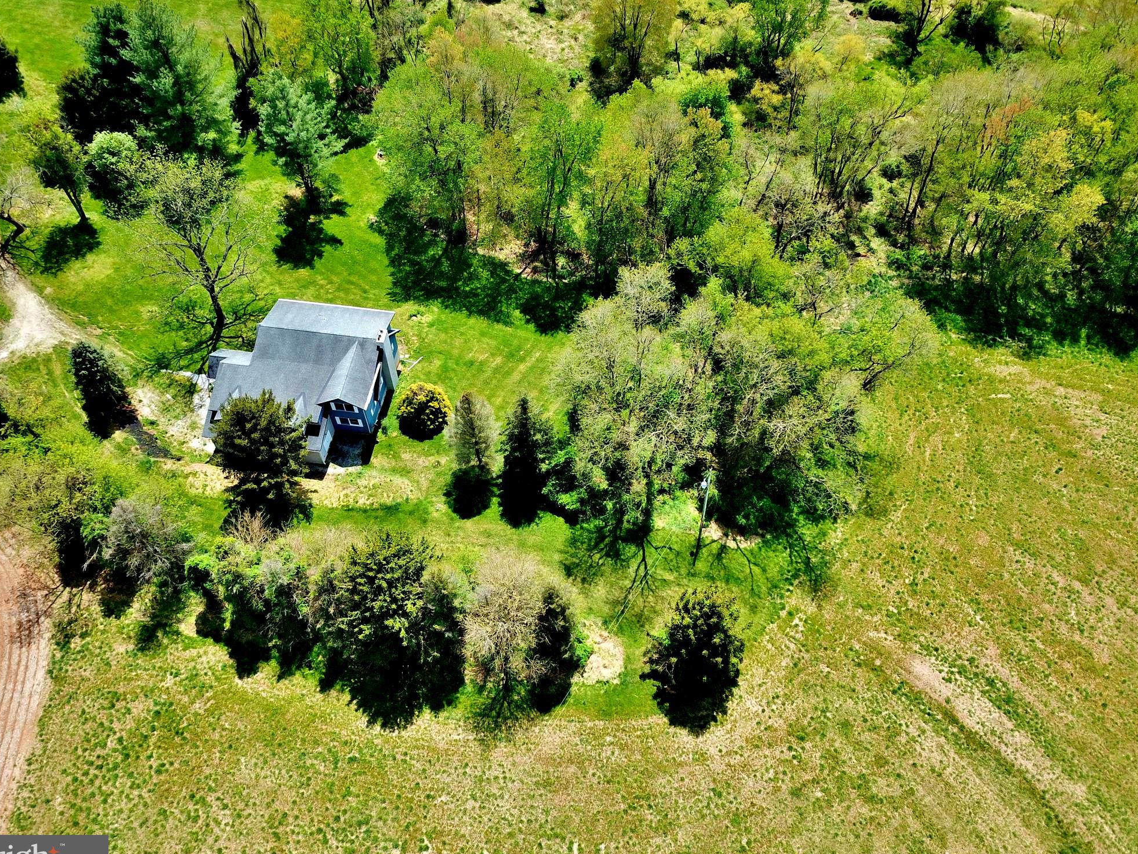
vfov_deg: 51.3
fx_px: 888
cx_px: 555
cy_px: 439
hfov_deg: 65.3
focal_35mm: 27
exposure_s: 1/800
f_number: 2.2
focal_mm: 4.73
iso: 100
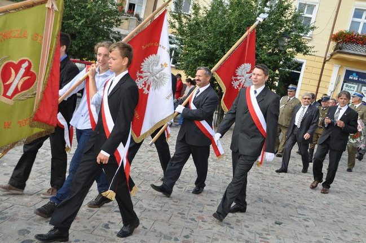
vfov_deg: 35.4
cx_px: 183
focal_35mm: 38
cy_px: 122
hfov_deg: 51.3
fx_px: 381
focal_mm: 25
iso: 200
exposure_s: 1/200
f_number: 8
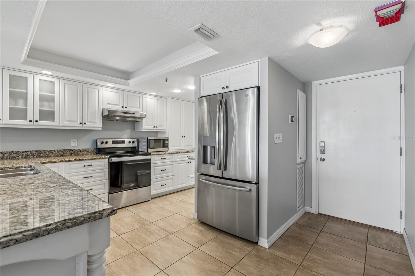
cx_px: 208
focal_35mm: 15
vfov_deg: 77.3
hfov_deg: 100.4
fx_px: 173
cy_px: 138
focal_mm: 10
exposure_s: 1/6
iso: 100
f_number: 7.1
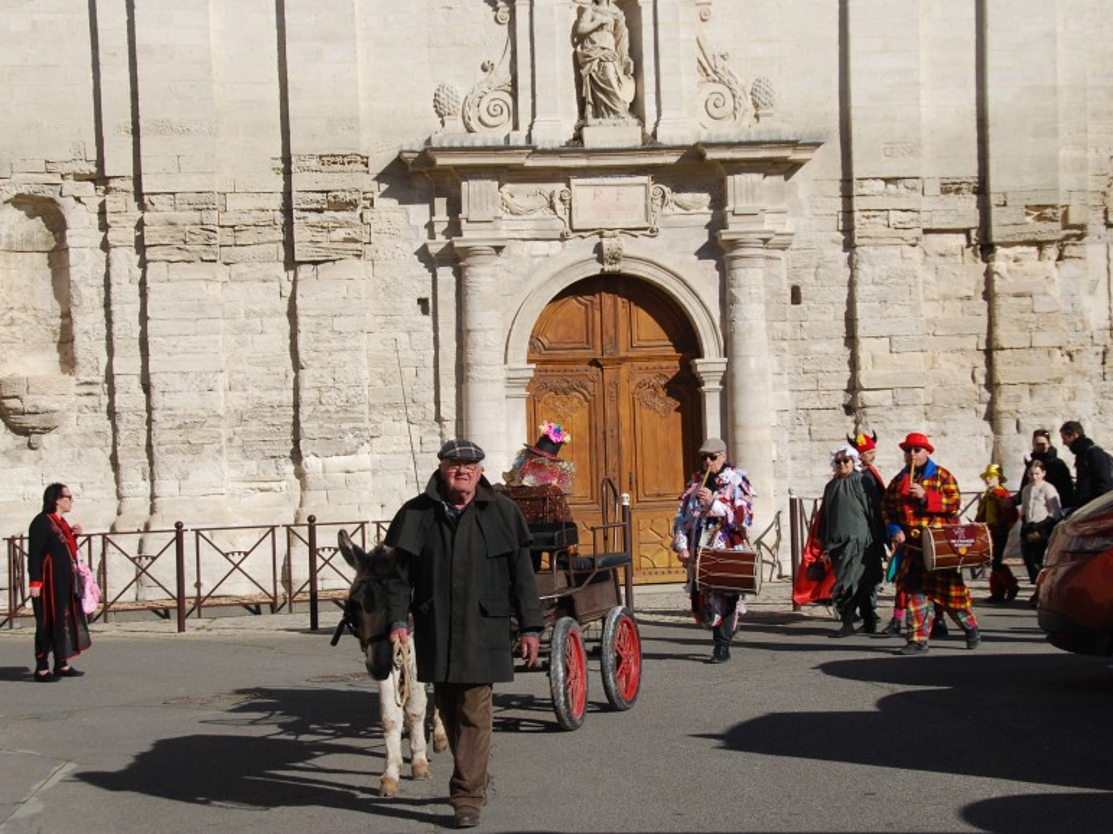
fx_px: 2154
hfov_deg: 29.0
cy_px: 410
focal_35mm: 67
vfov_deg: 21.9
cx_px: 562
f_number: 11
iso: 200
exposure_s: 1/500
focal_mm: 40
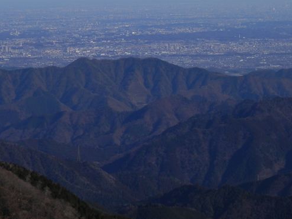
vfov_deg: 10.4
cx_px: 161
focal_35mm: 143
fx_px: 1206
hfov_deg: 13.8
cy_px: 101
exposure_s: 1/160
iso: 80
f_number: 13.5
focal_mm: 15.8
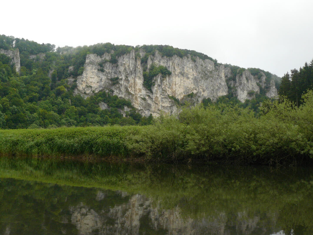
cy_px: 118
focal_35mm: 36
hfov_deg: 51.4
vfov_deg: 39.7
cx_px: 156
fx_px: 326
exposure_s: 1/250
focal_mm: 6
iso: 200
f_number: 5.6
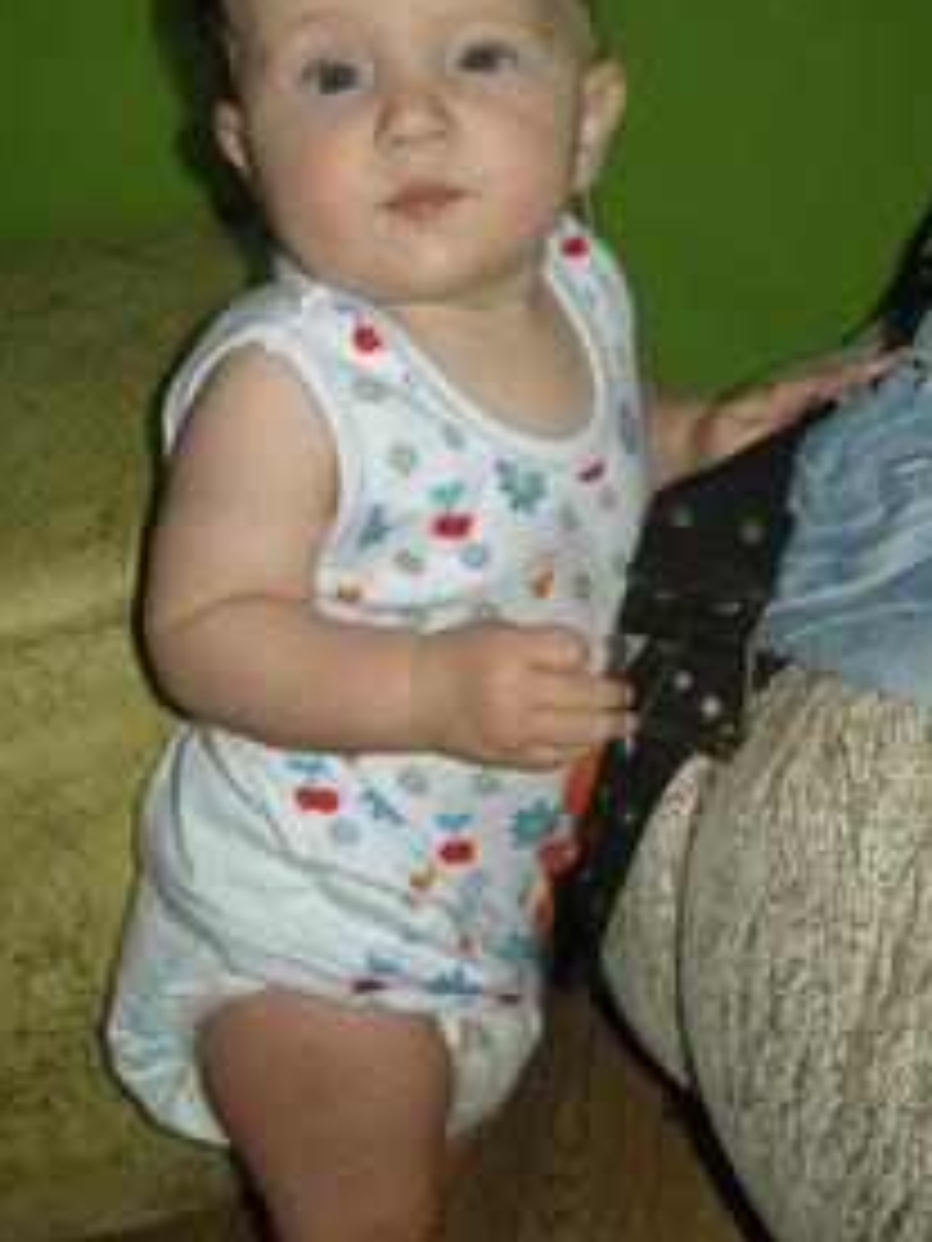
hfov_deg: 25.6
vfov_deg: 33.8
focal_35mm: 57
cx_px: 522
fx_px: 2046
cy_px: 603
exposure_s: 1/60
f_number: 2.7
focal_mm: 7.5
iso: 64
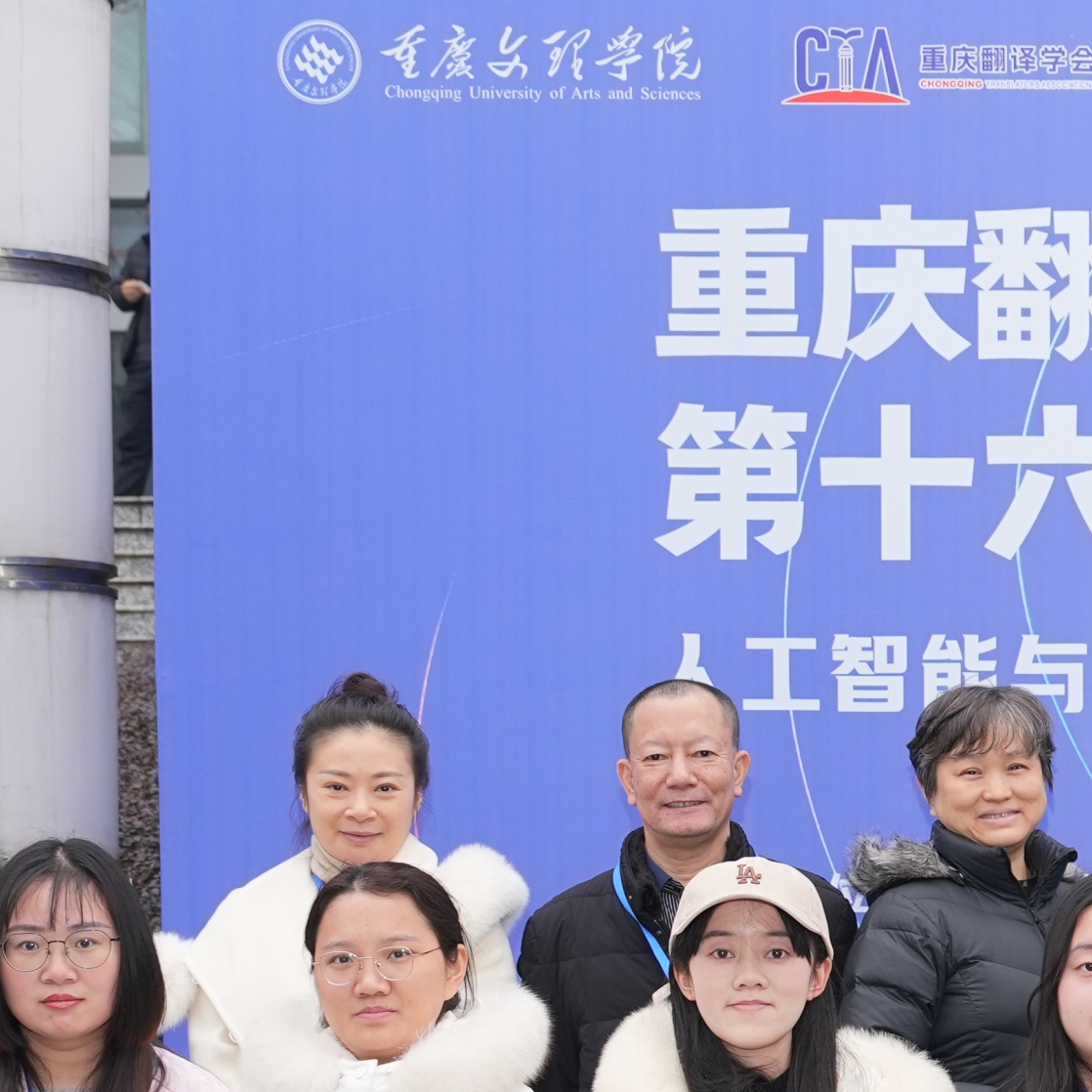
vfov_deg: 16.2
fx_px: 3783
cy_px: 1047
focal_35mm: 106
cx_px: 1576
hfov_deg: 15.3
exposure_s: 1/250
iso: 320
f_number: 4
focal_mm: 31
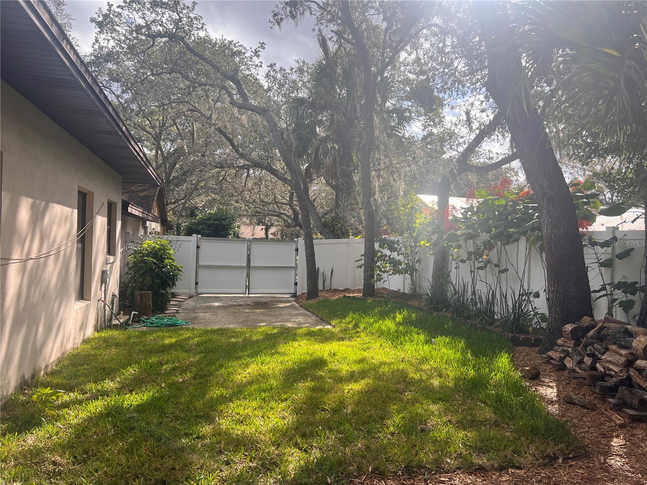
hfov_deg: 67.3
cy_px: 242
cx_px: 324
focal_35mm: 26
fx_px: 486
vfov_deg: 53.1
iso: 50
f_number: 1.5
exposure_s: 1/1934
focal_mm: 5.7
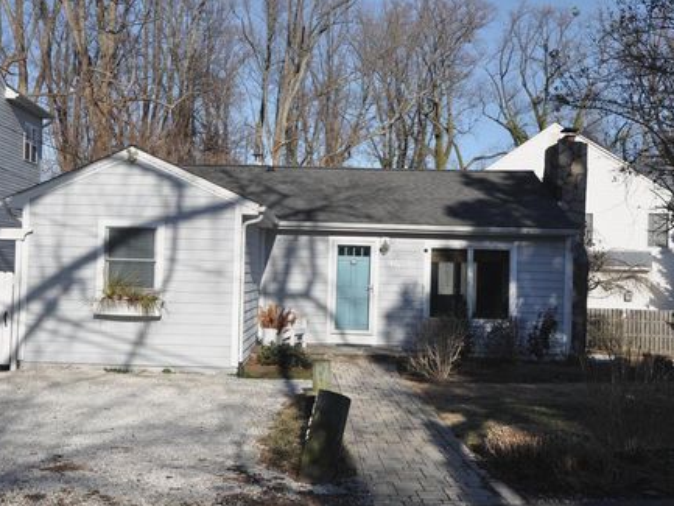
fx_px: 809
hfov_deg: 45.2
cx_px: 304
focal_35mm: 42
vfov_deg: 34.7
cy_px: 255
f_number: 9
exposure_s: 1/400
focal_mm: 25
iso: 200
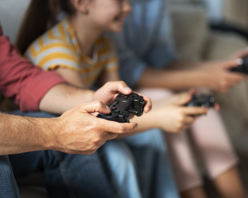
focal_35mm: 96
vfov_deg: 16.0
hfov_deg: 19.9
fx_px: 705
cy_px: 99
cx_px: 146
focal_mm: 85
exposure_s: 1/200
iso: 160
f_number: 2
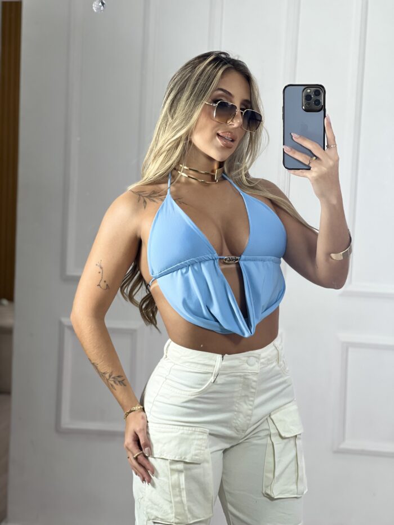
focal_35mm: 77
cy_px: 262
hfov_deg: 19.1
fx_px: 1168
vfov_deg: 25.3
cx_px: 197
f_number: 2.8
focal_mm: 9
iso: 100
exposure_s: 1/120
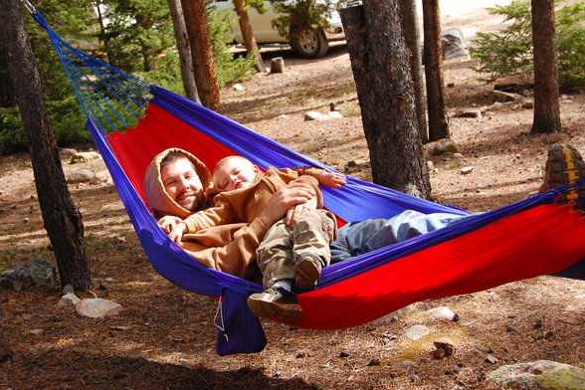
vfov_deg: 21.9
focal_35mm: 62
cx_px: 286
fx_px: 1007
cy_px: 179
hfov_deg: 32.4
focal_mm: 38
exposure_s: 1/250
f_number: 8
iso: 400
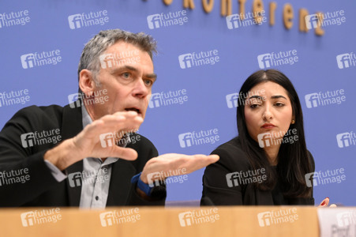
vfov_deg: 11.4
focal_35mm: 120
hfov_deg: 17.1
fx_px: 1186
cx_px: 178
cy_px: 118
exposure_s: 1/500
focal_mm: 120
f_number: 5
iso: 5000
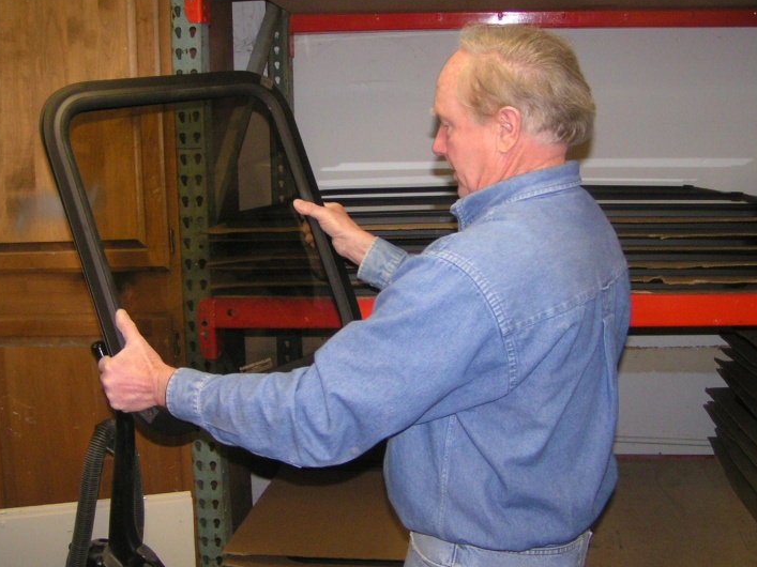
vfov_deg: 33.6
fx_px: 940
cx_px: 354
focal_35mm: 43
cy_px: 255
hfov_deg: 43.8
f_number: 2.8
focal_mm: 5.8
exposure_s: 1/40
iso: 200
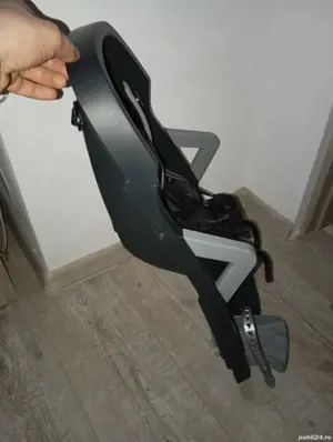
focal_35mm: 28
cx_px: 166
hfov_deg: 49.9
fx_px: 358
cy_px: 221
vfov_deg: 63.4
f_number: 1.8
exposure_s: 1/15
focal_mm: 4.22
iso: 352
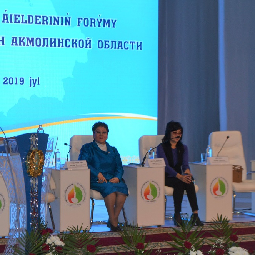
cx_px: 98
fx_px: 880
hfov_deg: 16.5
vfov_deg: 16.5
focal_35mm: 106
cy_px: 128
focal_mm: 55
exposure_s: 1/60
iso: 720
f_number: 5.6
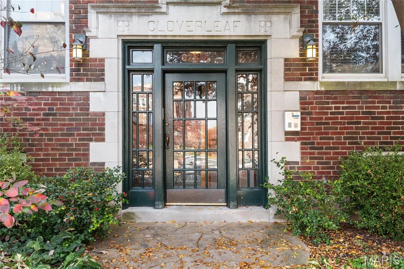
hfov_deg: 53.1
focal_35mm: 36
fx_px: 404
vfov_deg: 36.8
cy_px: 134
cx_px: 202
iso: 400
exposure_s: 1/40
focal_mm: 18
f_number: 9
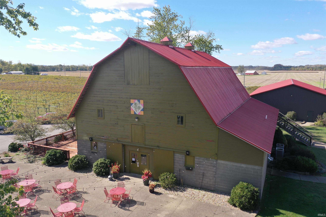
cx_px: 163
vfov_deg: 46.4
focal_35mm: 28
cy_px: 108
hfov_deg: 65.5
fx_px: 254
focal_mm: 10.26
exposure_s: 1/80
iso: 100
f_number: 4
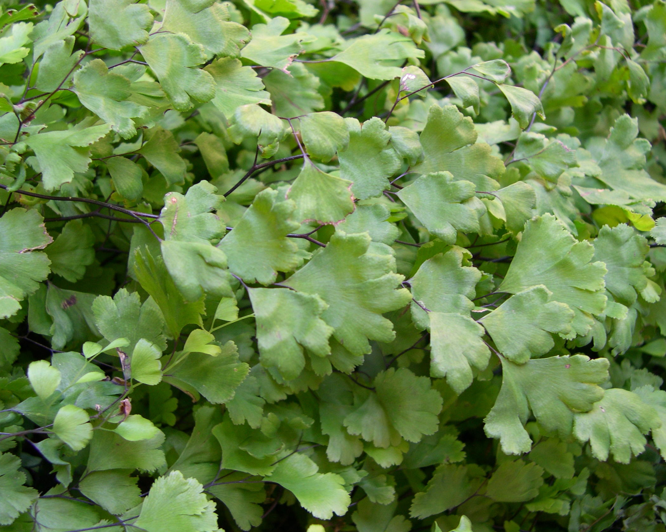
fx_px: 788
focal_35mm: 40
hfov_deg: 45.8
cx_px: 350
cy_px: 265
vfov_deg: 37.3
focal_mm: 8
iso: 100
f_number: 2.8
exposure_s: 1/38
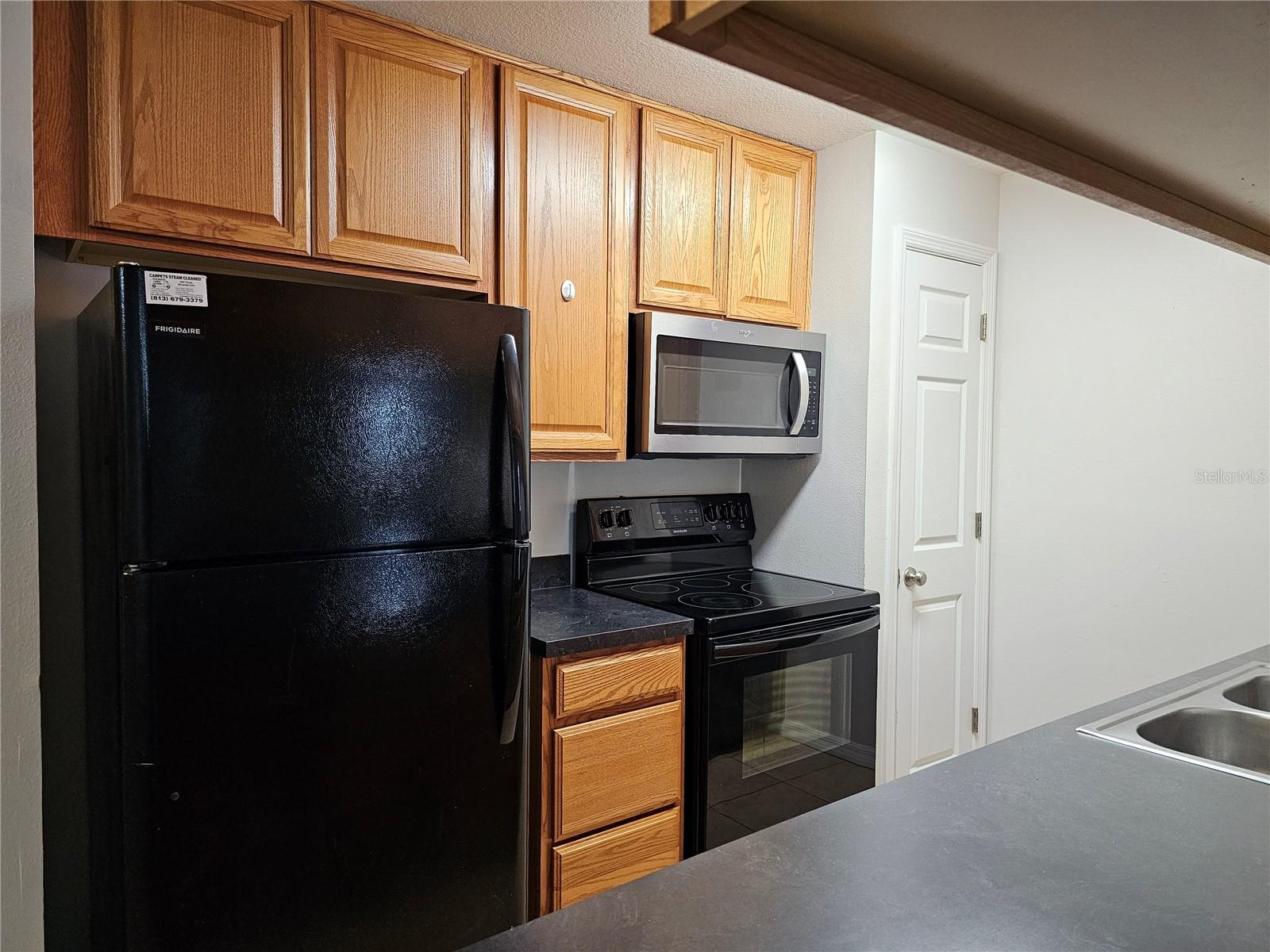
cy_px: 476
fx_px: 844
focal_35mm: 23
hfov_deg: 73.9
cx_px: 635
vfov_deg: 58.9
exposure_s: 1/120
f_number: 1.7
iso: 400
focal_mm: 6.3
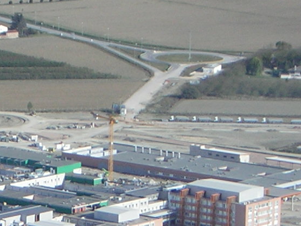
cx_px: 16
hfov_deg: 6.6
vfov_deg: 4.9
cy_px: 234
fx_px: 2608
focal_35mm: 300
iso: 50
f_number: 4.6
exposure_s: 1/212
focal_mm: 13.6
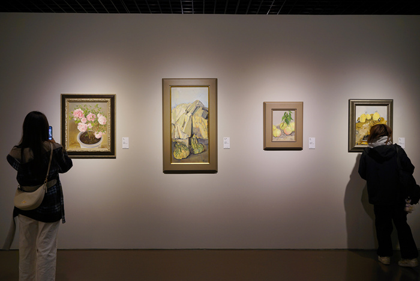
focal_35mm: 35
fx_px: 408
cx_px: 210
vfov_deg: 37.9
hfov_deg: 54.4
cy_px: 140
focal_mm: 35
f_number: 8
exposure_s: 1/4
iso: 100
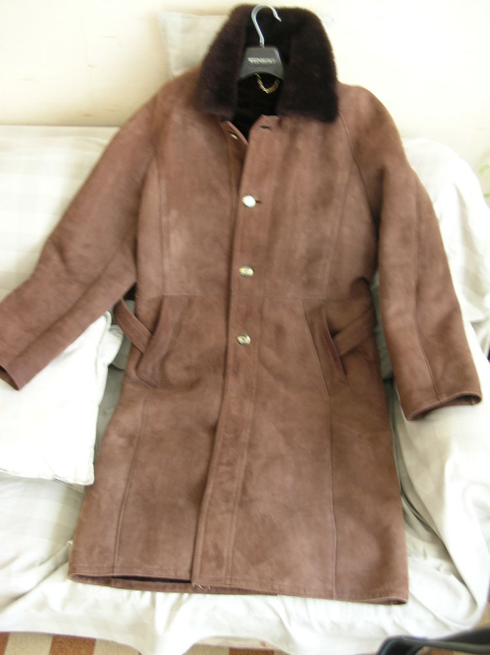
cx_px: 245
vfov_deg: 51.4
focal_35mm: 36
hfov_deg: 39.6
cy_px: 328
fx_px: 681
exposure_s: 1/9.4
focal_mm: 6
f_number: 2.7
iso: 50
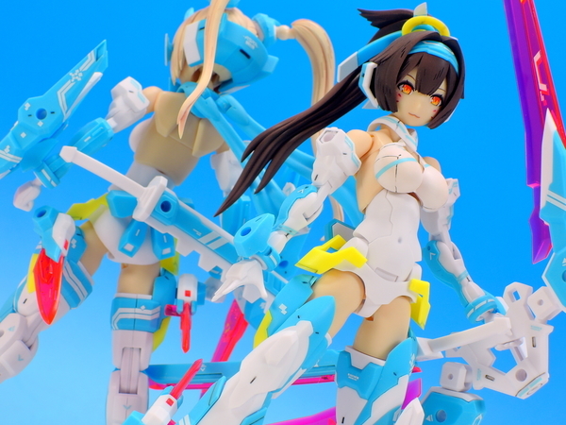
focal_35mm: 120
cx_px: 283
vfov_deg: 12.3
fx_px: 1962
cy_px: 212
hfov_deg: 16.4
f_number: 8
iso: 80
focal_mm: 25.5
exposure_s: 1
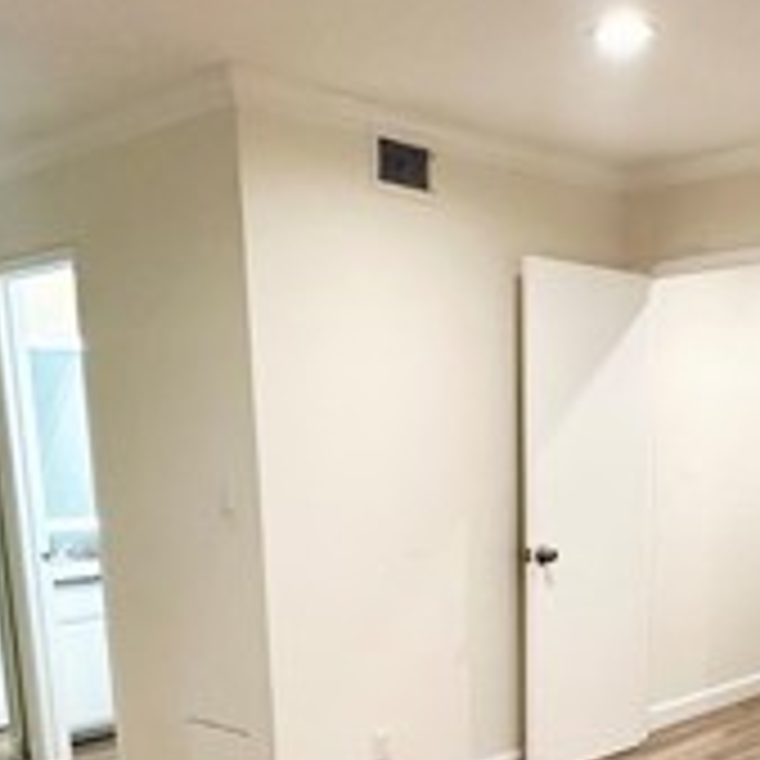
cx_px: 486
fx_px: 1167
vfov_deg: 33.6
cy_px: 724
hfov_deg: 35.8
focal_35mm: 47
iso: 250
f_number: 2.2
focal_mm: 2.22
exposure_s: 1/120
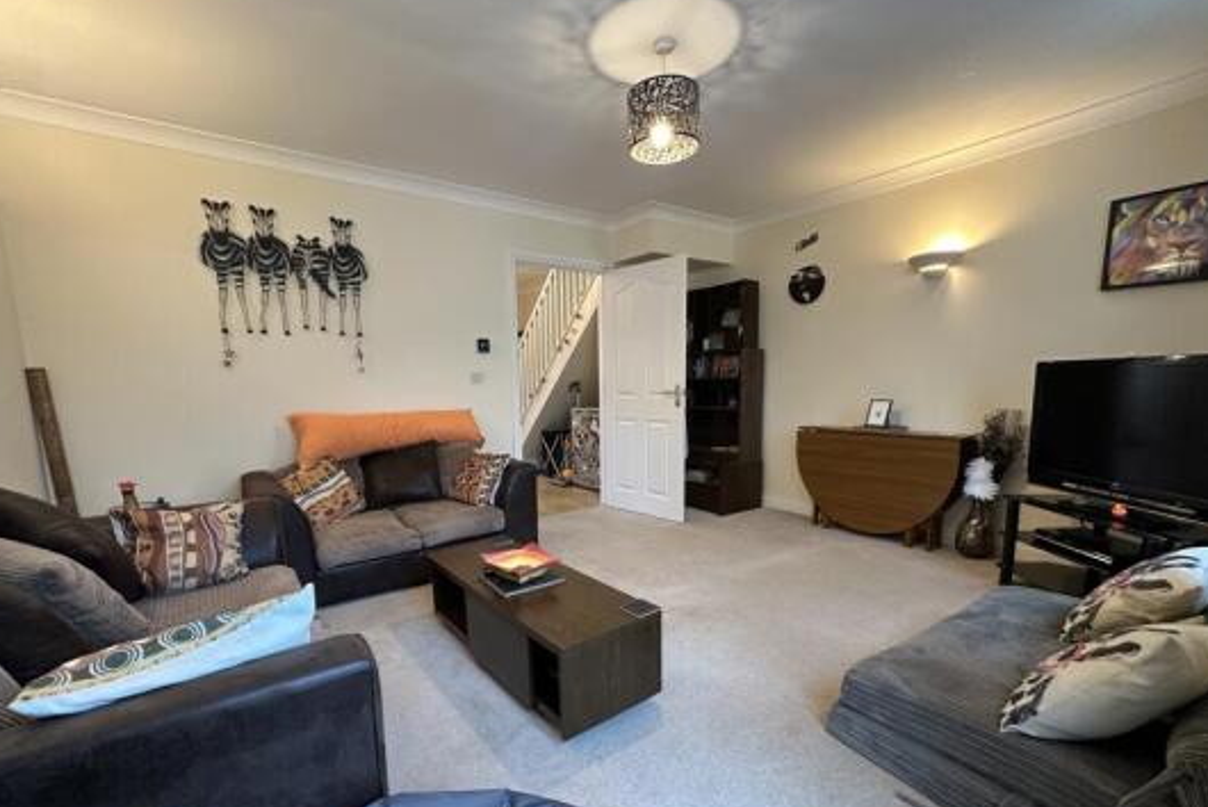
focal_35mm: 16
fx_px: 537
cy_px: 464
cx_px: 591
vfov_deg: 73.4
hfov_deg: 96.7
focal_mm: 2.22
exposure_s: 1/50
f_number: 2.2
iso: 320
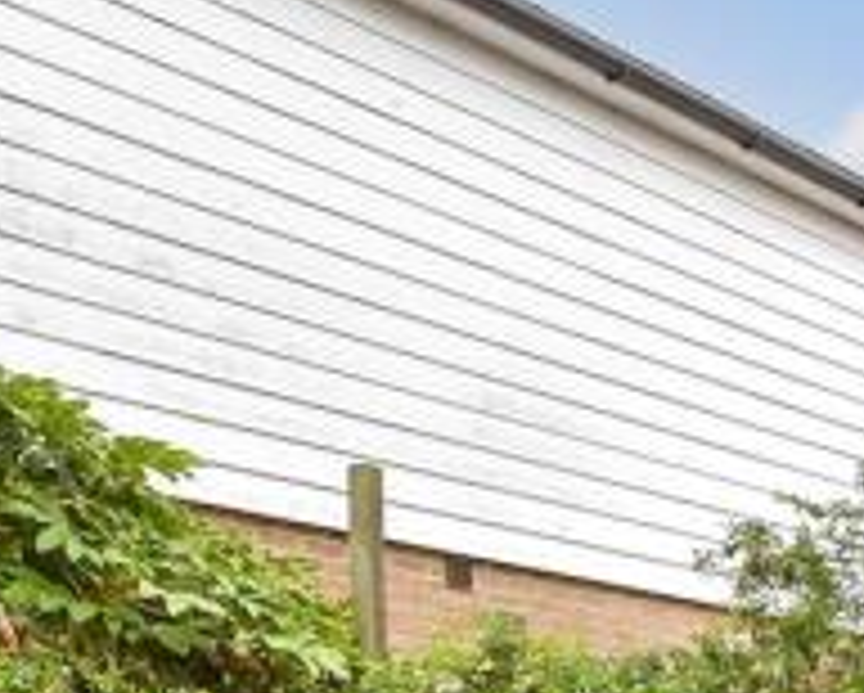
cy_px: 929
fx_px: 1920
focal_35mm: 75
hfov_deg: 20.2
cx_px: 1440
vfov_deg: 18.8
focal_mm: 10
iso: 250
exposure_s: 1/125
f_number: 8
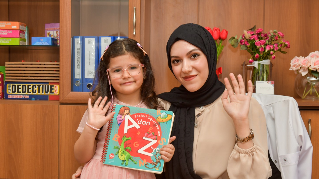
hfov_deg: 37.2
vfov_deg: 21.4
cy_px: 106
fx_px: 474
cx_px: 151
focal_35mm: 56
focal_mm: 48
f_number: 5.6
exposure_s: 1/250
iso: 500
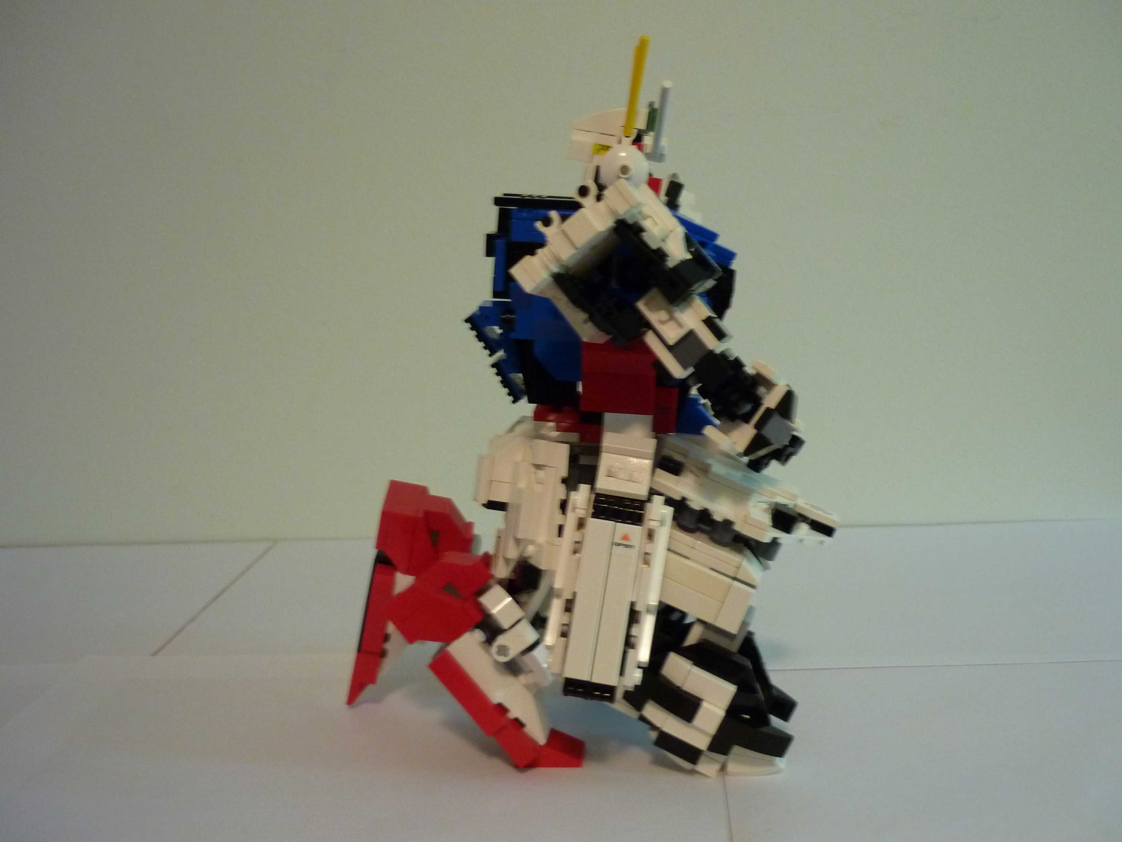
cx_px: 561
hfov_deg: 55.4
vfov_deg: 42.9
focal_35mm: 33
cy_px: 421
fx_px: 1070
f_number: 2.8
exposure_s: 1/15
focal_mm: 5.5
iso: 400
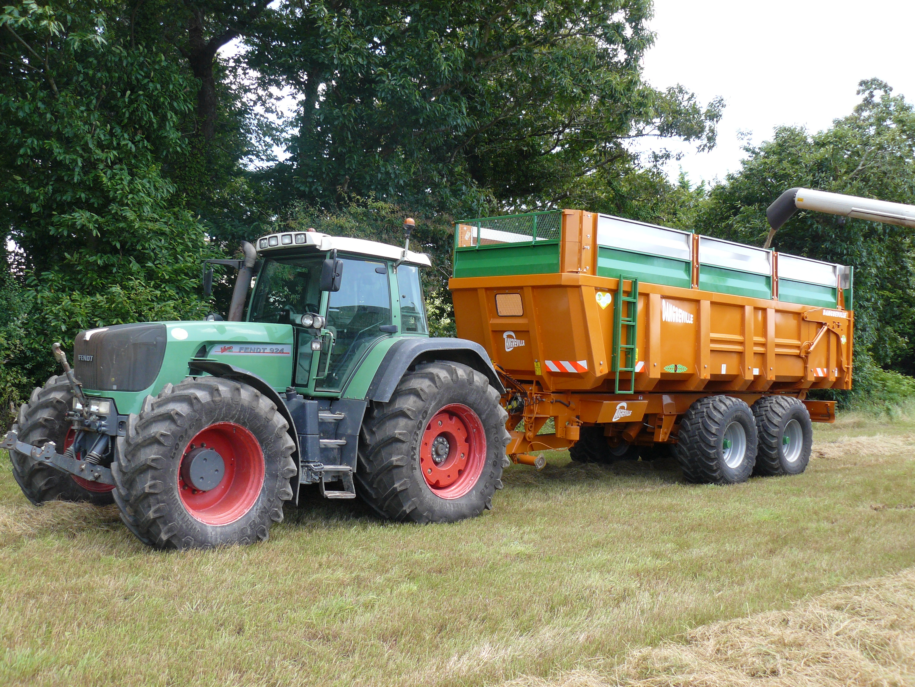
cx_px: 458
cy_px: 344
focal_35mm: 36
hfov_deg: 51.4
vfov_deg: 39.7
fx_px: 952
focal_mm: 6
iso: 100
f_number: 4
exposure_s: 1/125
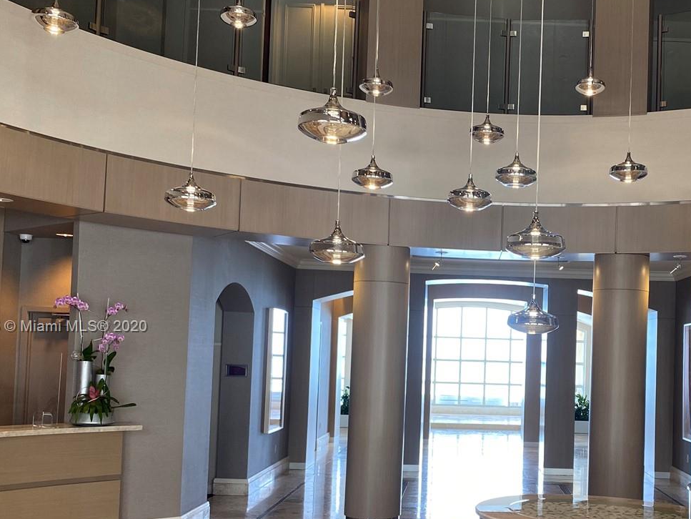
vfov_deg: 33.4
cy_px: 327
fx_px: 859
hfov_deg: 42.9
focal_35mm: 43
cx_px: 490
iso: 64
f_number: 1.8
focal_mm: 4.25
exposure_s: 1/60
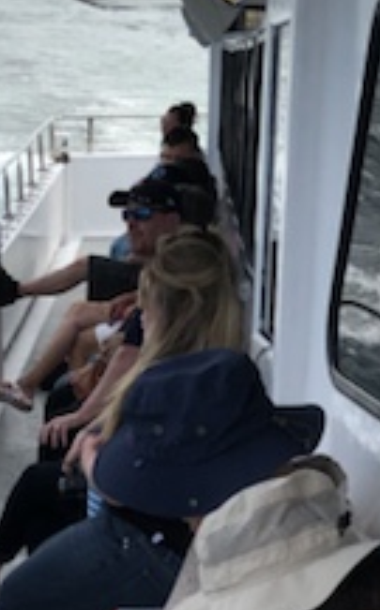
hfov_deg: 9.5
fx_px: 2278
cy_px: 860
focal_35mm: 137
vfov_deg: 14.4
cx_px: 160
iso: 20
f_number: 1.8
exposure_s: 1/1333
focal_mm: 4
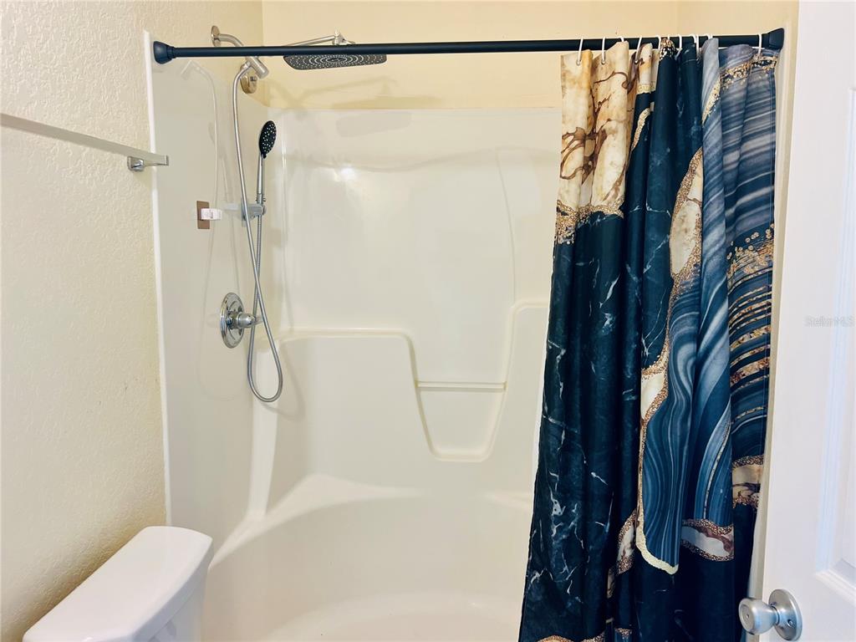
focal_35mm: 26
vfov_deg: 53.1
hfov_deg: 67.3
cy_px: 321
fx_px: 643
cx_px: 428
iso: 125
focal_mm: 5.7
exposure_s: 1/120
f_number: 1.5
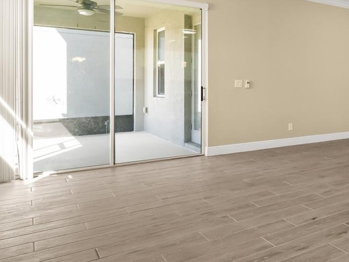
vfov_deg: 39.2
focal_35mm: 36
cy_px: 86
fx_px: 363
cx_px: 366
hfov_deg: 42.6
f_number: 5
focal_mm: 16
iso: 2500
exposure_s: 1/640
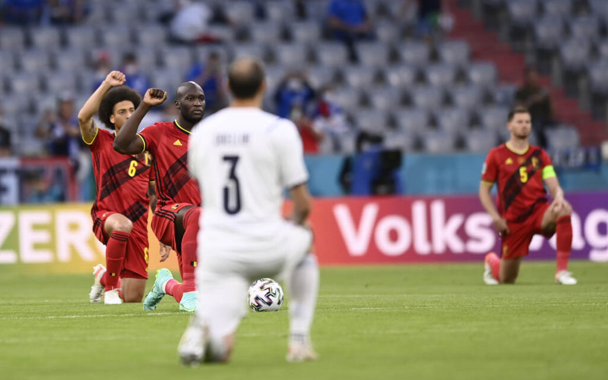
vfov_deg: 3.2
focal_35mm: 409
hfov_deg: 5.1
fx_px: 6777
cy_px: 190
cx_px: 304
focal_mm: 400
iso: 1250
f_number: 2.8
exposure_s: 1/1000
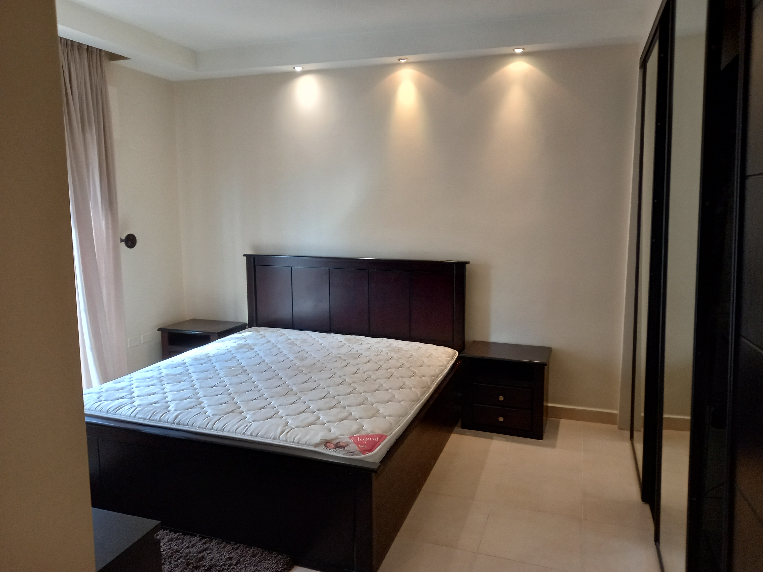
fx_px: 551
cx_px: 382
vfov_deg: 54.9
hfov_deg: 69.4
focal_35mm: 25
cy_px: 286
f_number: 2
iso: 160
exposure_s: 1/33
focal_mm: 4.6
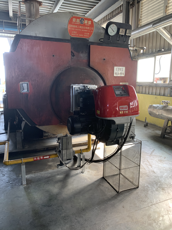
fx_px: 172
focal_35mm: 26
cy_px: 115
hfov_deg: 53.1
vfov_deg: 67.3
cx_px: 86
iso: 100
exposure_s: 1/67
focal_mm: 4.25
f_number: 1.8
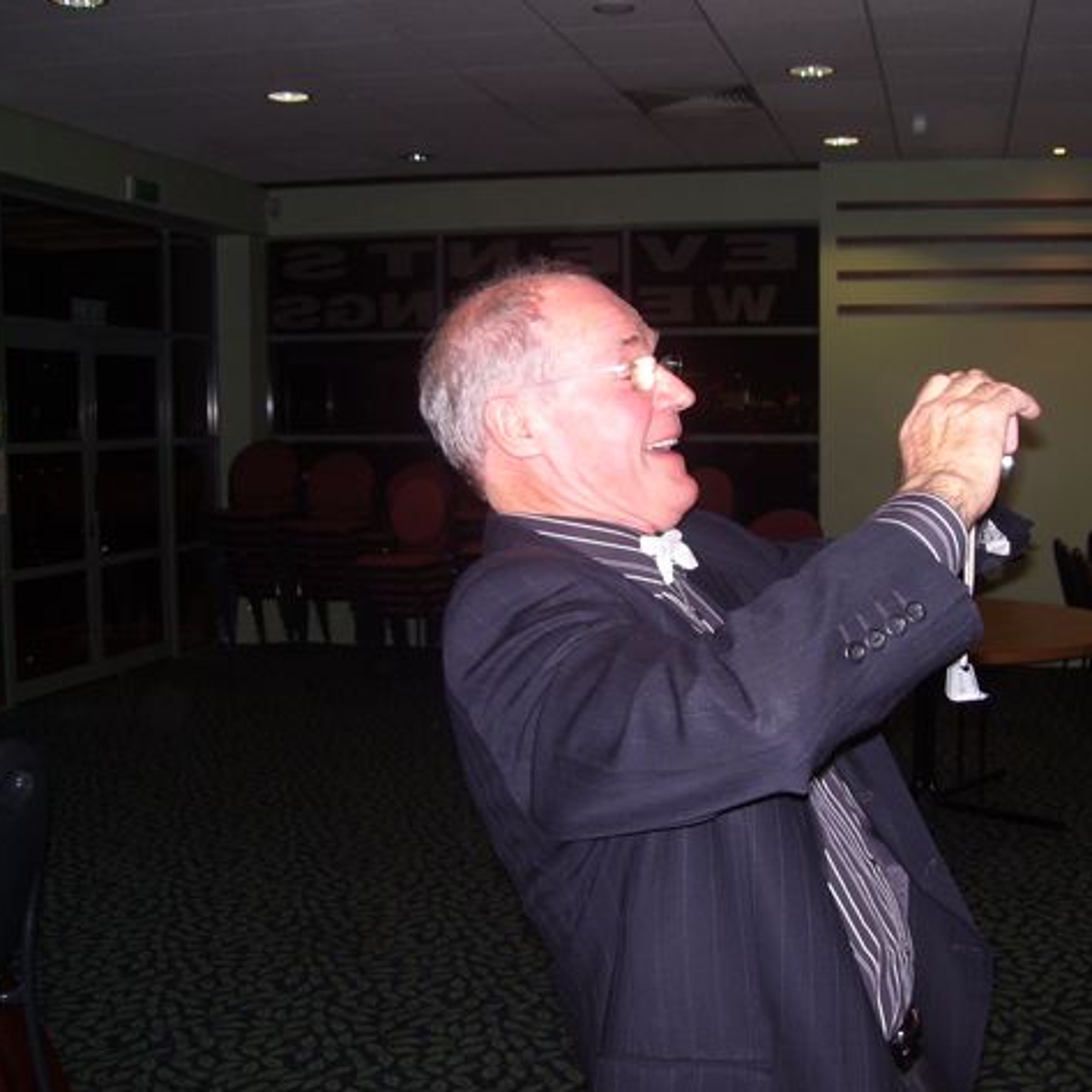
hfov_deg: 38.9
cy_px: 548
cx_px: 689
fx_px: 1535
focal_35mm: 43
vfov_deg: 39.2
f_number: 2.7
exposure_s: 1/60
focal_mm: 6
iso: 100
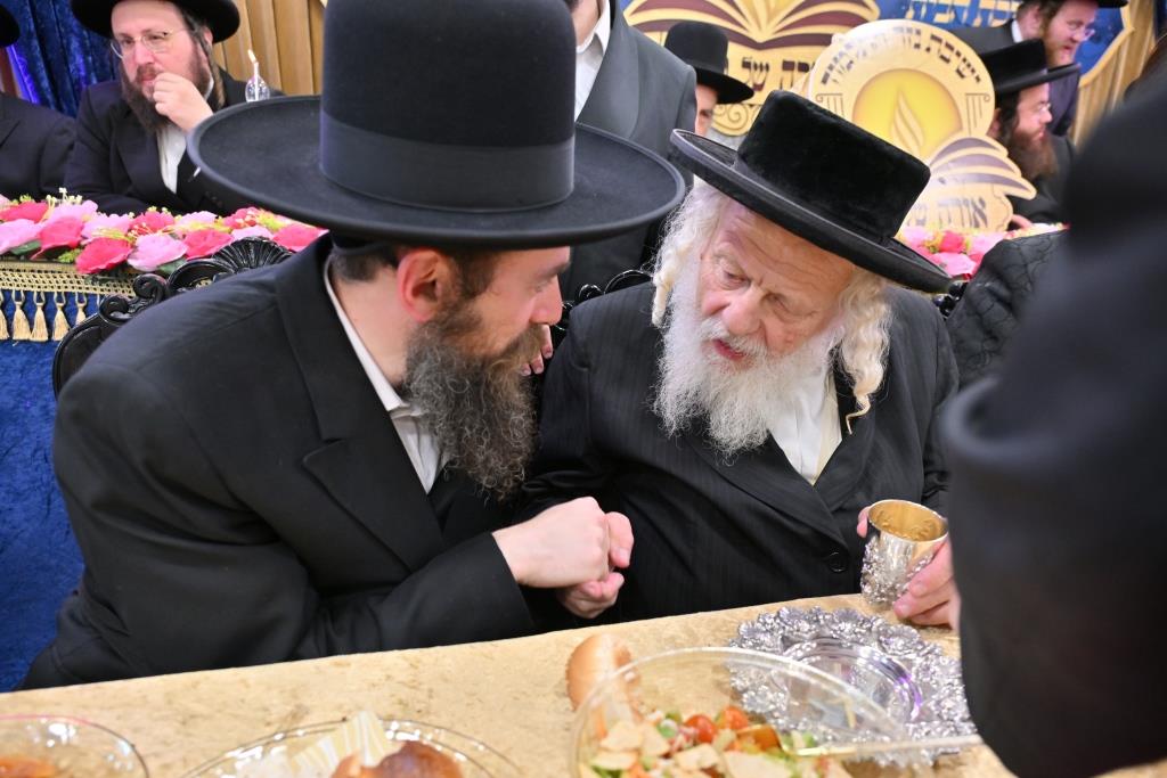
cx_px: 584
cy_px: 389
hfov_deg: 73.7
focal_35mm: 24
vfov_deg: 53.1
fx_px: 778
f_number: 4
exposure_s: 1/160
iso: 800
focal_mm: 24
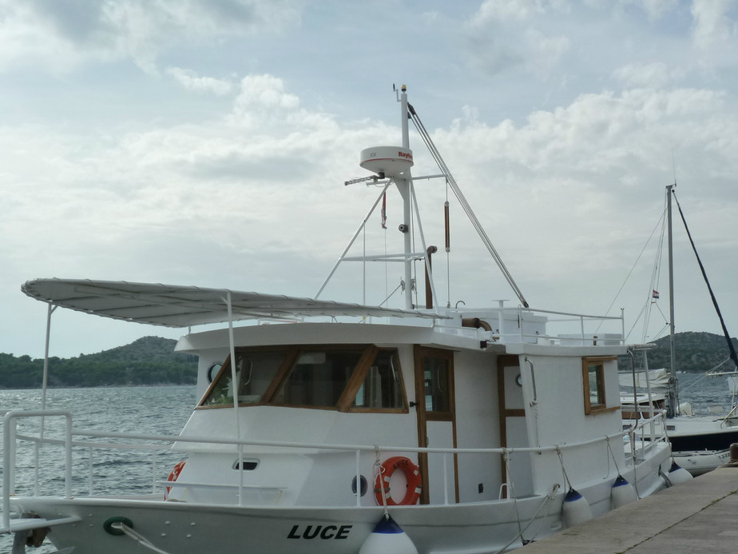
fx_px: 1151
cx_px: 492
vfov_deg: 26.9
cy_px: 349
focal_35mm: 54
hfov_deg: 35.2
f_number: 6.3
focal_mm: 6.9
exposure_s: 1/500
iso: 125
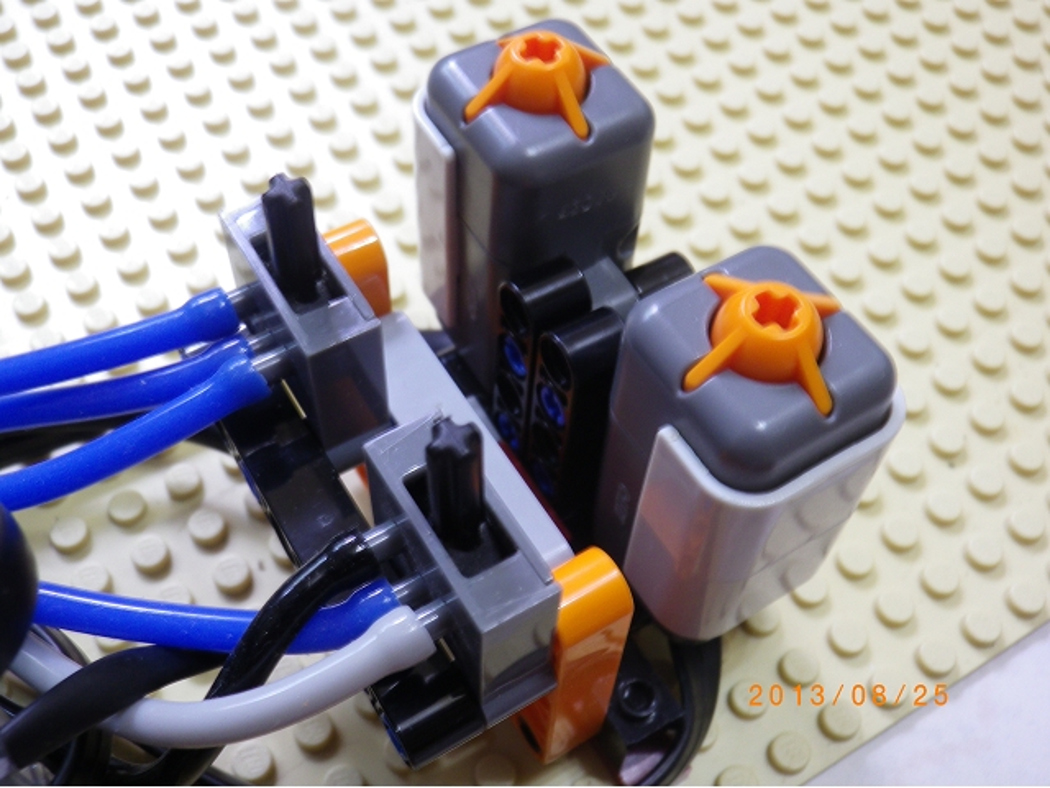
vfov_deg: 35.1
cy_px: 394
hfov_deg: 45.8
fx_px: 1244
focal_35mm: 41
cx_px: 525
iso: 100
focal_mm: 7.3
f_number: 3.9
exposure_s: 1/4
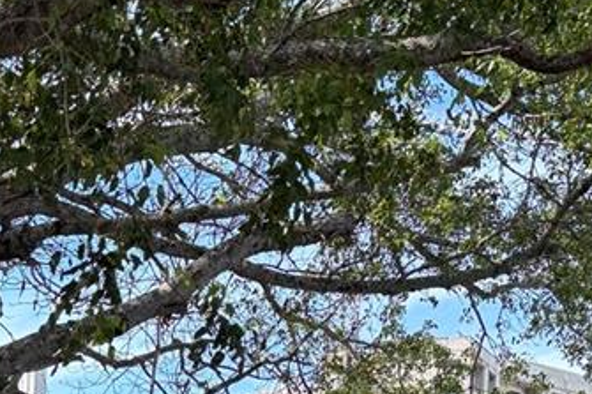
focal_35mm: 97
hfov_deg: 21.0
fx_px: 1594
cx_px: 242
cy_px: 700
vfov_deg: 12.8
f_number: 1.6
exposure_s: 1/594
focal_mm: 5.96
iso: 50
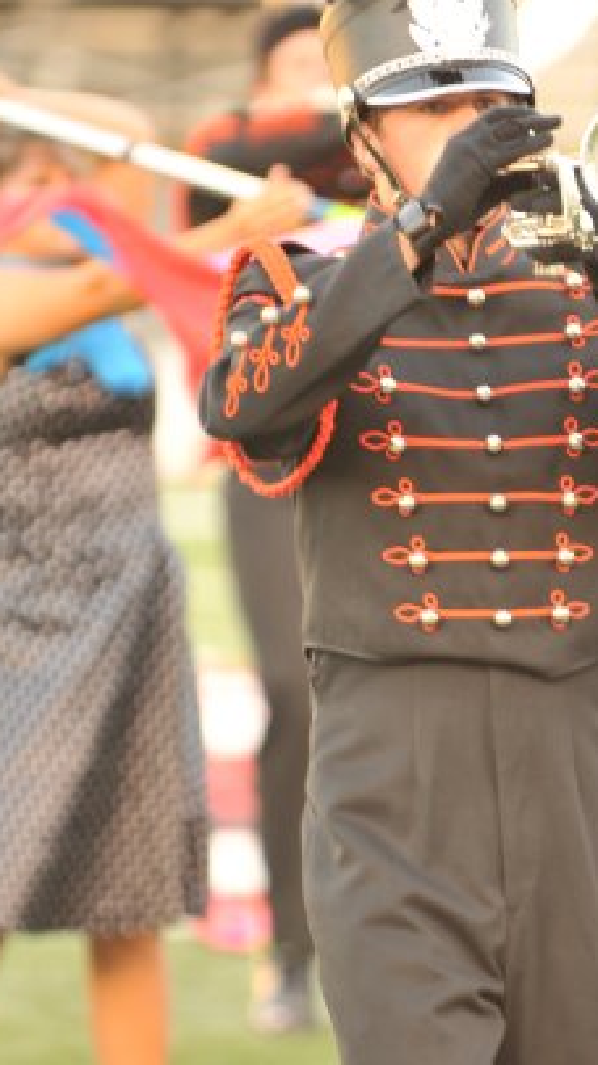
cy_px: 530
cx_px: 426
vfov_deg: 4.7
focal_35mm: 464
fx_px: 13096
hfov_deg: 2.6
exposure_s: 1/125
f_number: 2.8
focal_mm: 200
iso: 200
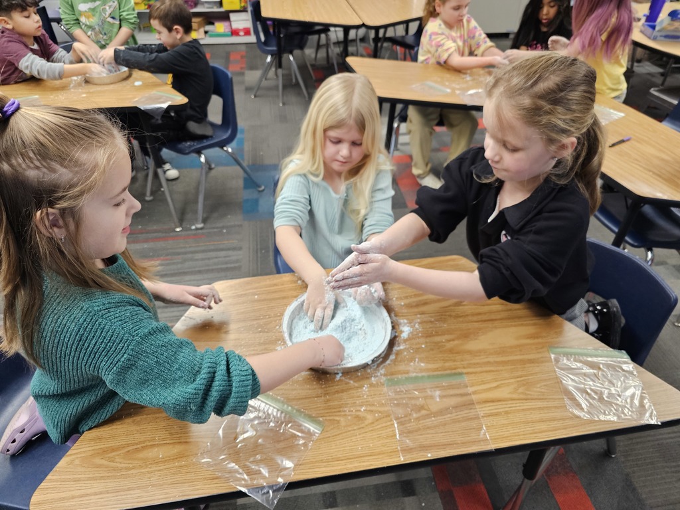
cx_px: 340
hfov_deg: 73.9
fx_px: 452
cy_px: 255
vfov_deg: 58.9
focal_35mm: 23
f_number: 1.7
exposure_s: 1/120
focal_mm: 6.3
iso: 500
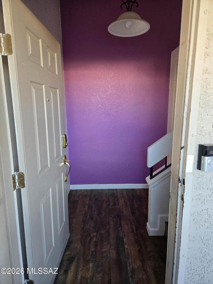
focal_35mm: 23
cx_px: 106
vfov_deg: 73.9
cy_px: 142
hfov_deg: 58.9
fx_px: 189
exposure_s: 1/180
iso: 160
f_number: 1.8
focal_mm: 5.4
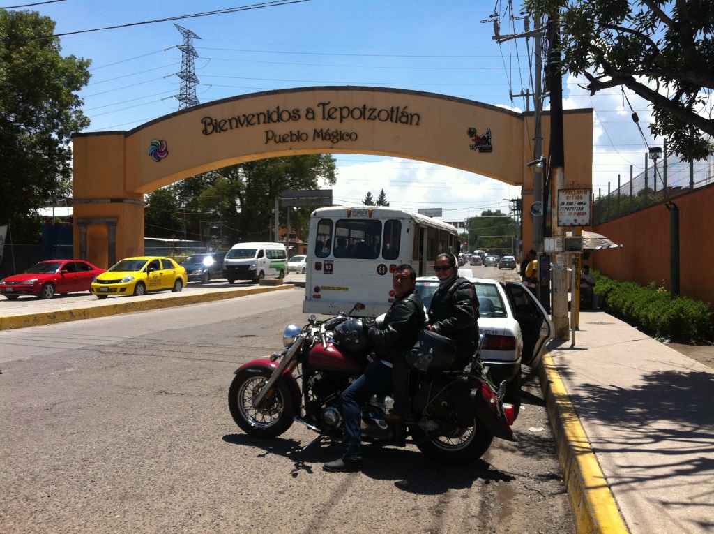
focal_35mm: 35
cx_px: 357
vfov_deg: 40.6
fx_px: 721
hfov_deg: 52.7
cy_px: 267
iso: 80
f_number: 2.8
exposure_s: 1/1207
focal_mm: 3.85
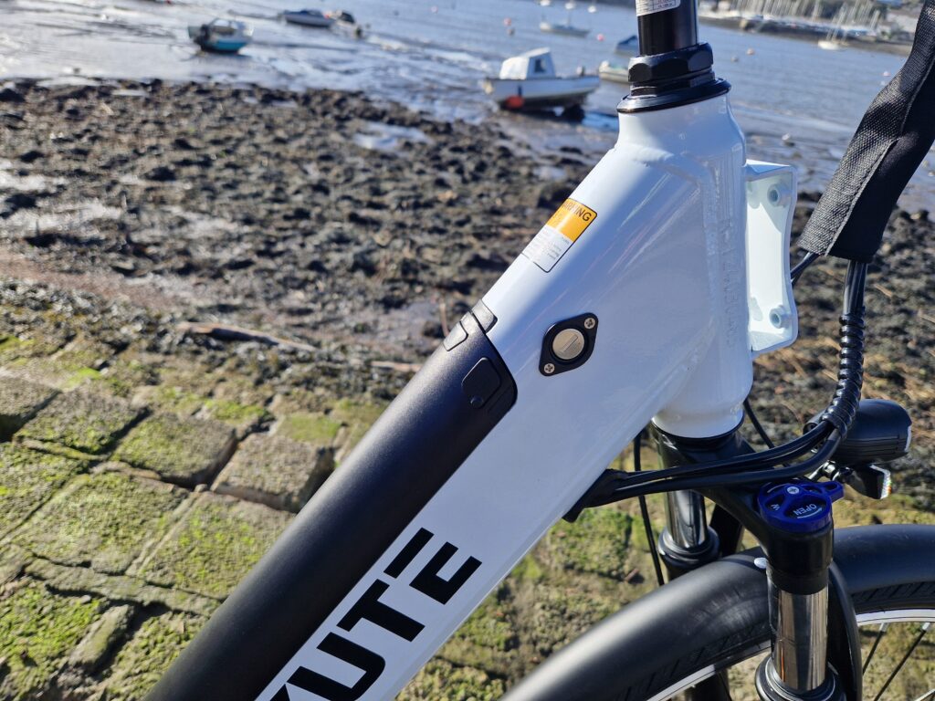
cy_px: 350
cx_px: 468
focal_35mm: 23
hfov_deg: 73.9
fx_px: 621
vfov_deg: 58.9
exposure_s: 1/904
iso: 50
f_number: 1.8
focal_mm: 5.4
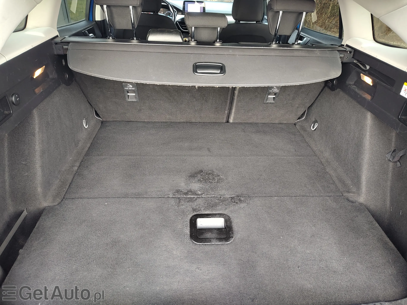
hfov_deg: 73.9
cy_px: 152
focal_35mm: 23
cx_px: 204
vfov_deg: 58.9
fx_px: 270
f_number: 1.8
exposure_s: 1/50
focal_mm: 5.56
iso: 223
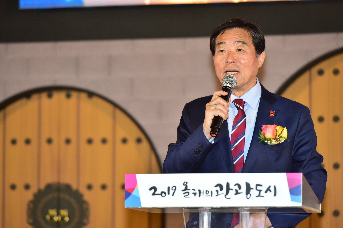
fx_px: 1904
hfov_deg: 10.3
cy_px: 114
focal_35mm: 200
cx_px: 172
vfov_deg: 6.9
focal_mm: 200
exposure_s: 1/125
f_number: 4
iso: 2500
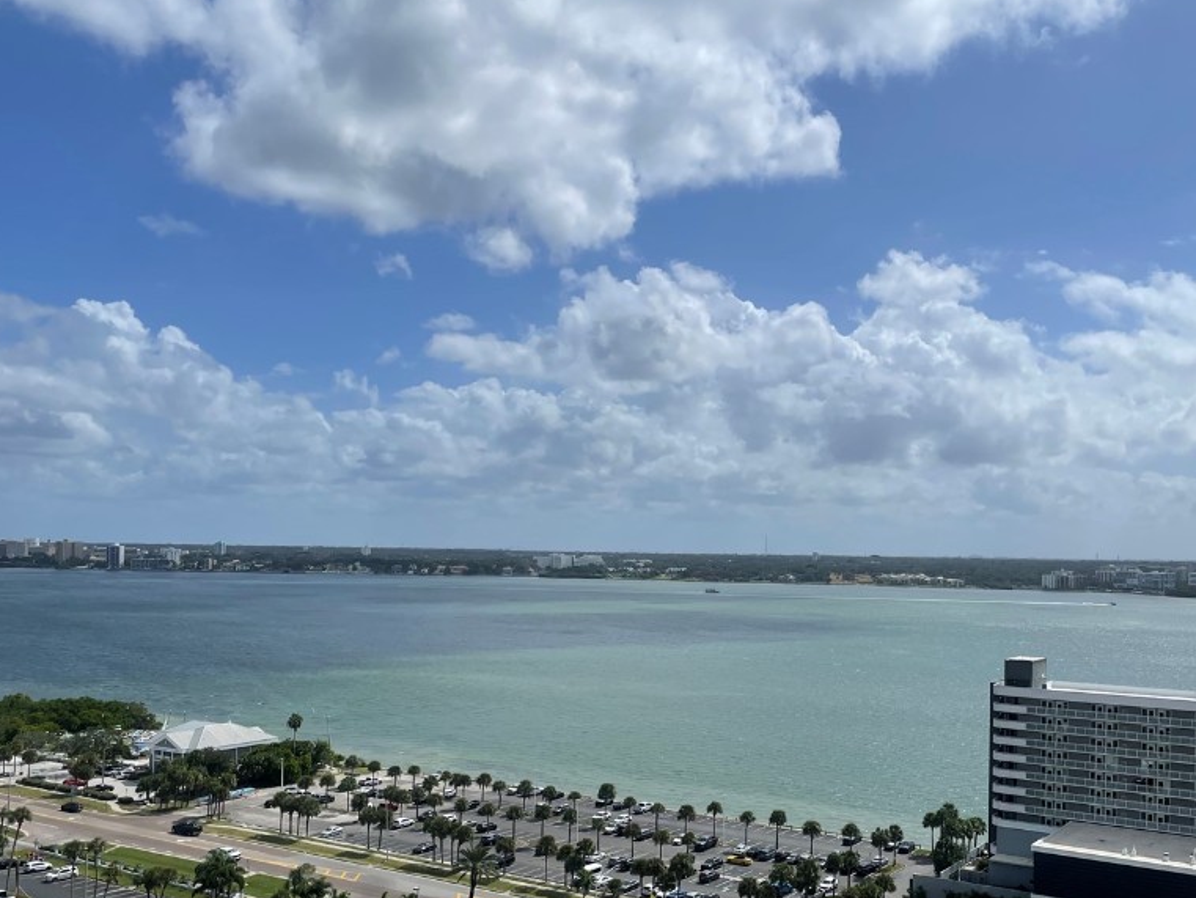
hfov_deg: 52.3
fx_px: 1209
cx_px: 718
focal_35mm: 35
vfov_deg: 40.4
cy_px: 558
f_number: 1.6
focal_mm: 4.2
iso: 32
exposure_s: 1/9804
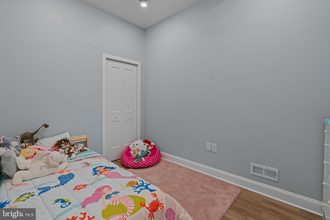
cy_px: 110
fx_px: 147
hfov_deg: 96.7
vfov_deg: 73.8
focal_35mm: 16
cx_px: 165
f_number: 8
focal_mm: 16
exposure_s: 1/20
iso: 800
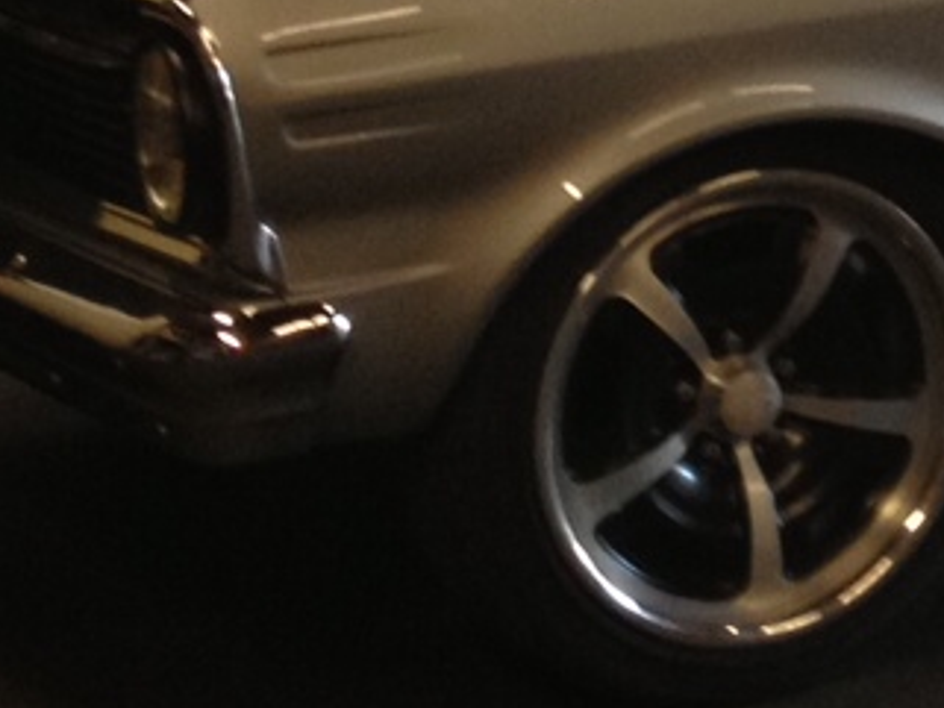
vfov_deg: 8.2
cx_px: 1435
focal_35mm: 178
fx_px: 4856
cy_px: -332
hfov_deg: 10.7
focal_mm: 4.28
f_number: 2.4
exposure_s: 1/20
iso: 100
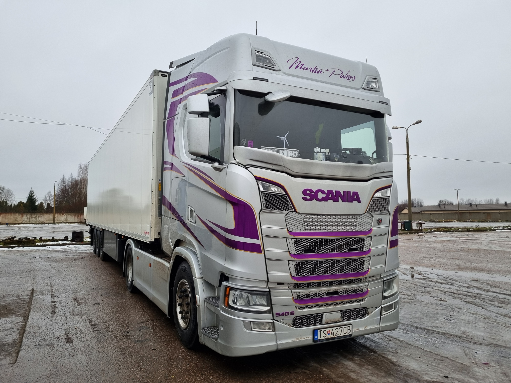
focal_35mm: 26
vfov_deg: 53.1
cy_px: 192
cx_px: 256
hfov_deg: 67.3
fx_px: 384
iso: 50
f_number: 1.8
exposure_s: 1/153
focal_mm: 5.4
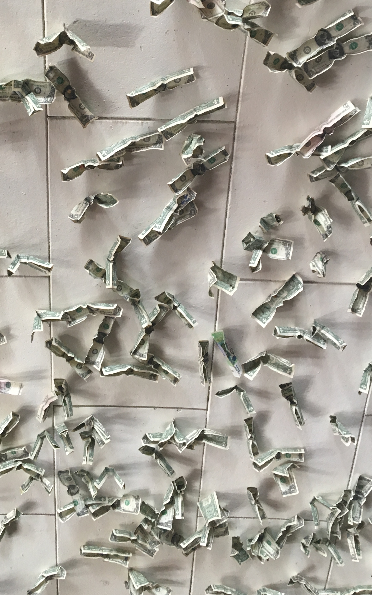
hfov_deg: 29.0
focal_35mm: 44
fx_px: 714
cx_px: 118
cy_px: 175
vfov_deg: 44.3
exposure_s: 1/30
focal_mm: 4.15
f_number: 2.2
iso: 64
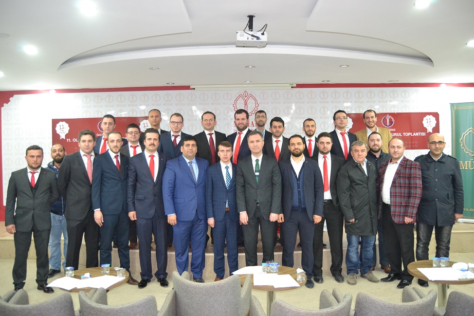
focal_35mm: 27
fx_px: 356
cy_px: 158
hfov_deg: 67.4
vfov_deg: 47.9
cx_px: 237
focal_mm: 18
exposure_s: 1/60
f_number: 3.5
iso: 2500
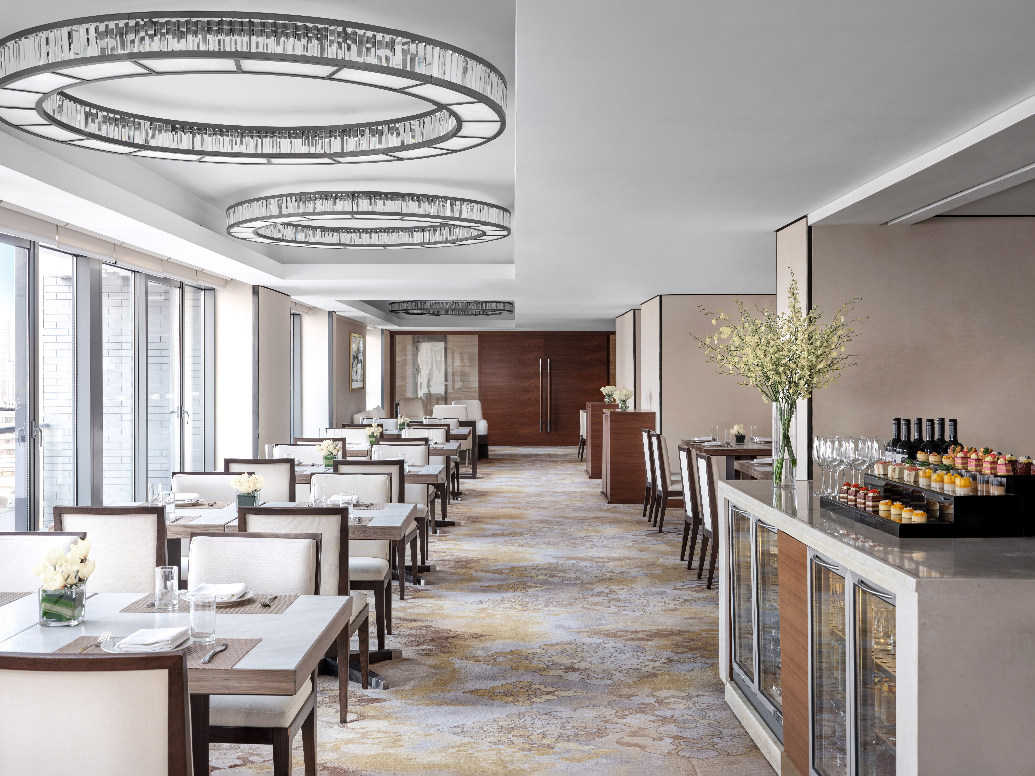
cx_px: 518
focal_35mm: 40
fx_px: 1196
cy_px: 388
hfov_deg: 46.8
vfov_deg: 36.0
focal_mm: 50
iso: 200
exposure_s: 4
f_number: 11
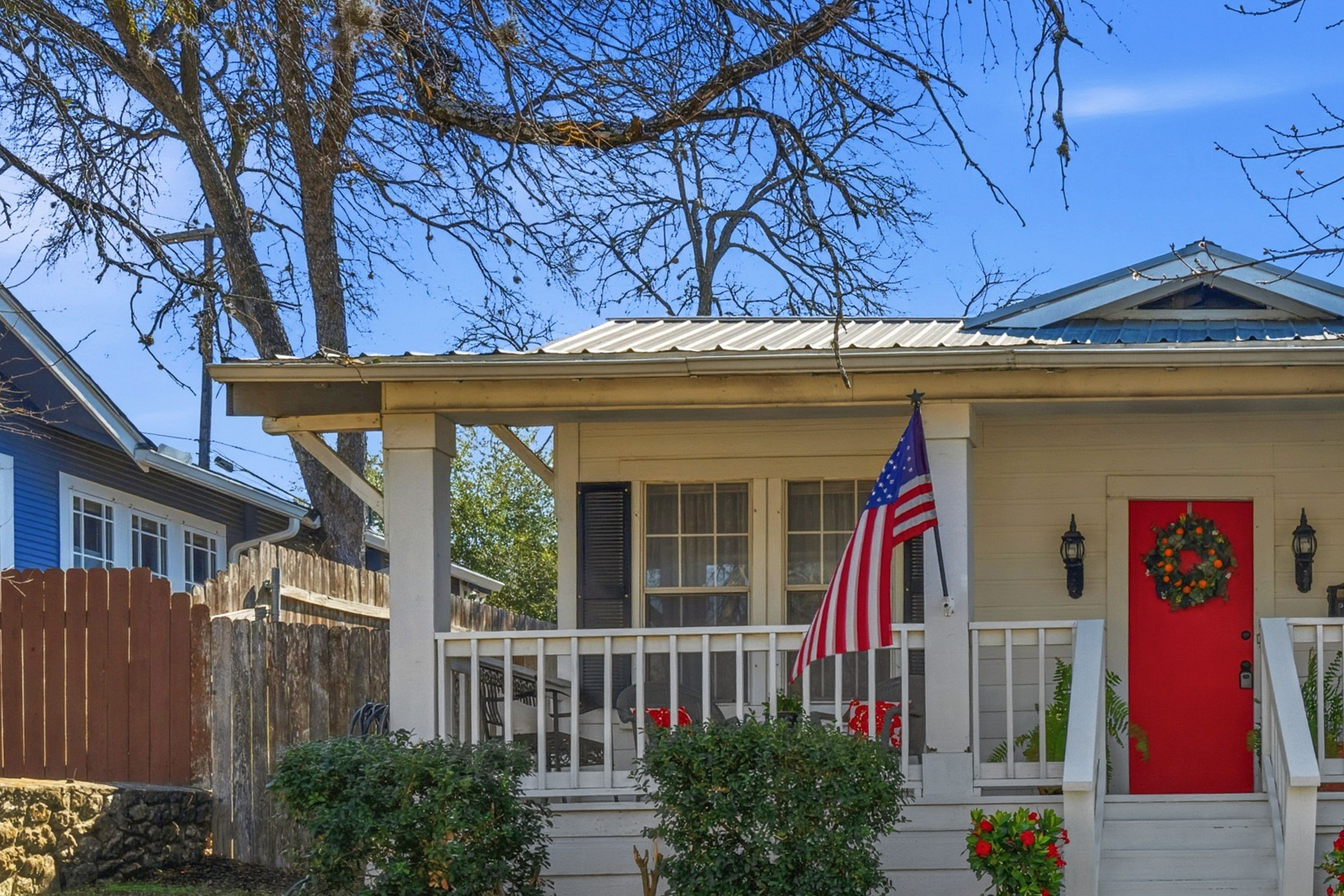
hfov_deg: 41.0
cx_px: 1211
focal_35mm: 44
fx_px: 1643
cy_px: 837
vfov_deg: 29.1
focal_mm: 22
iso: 400
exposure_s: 1/1000
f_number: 10
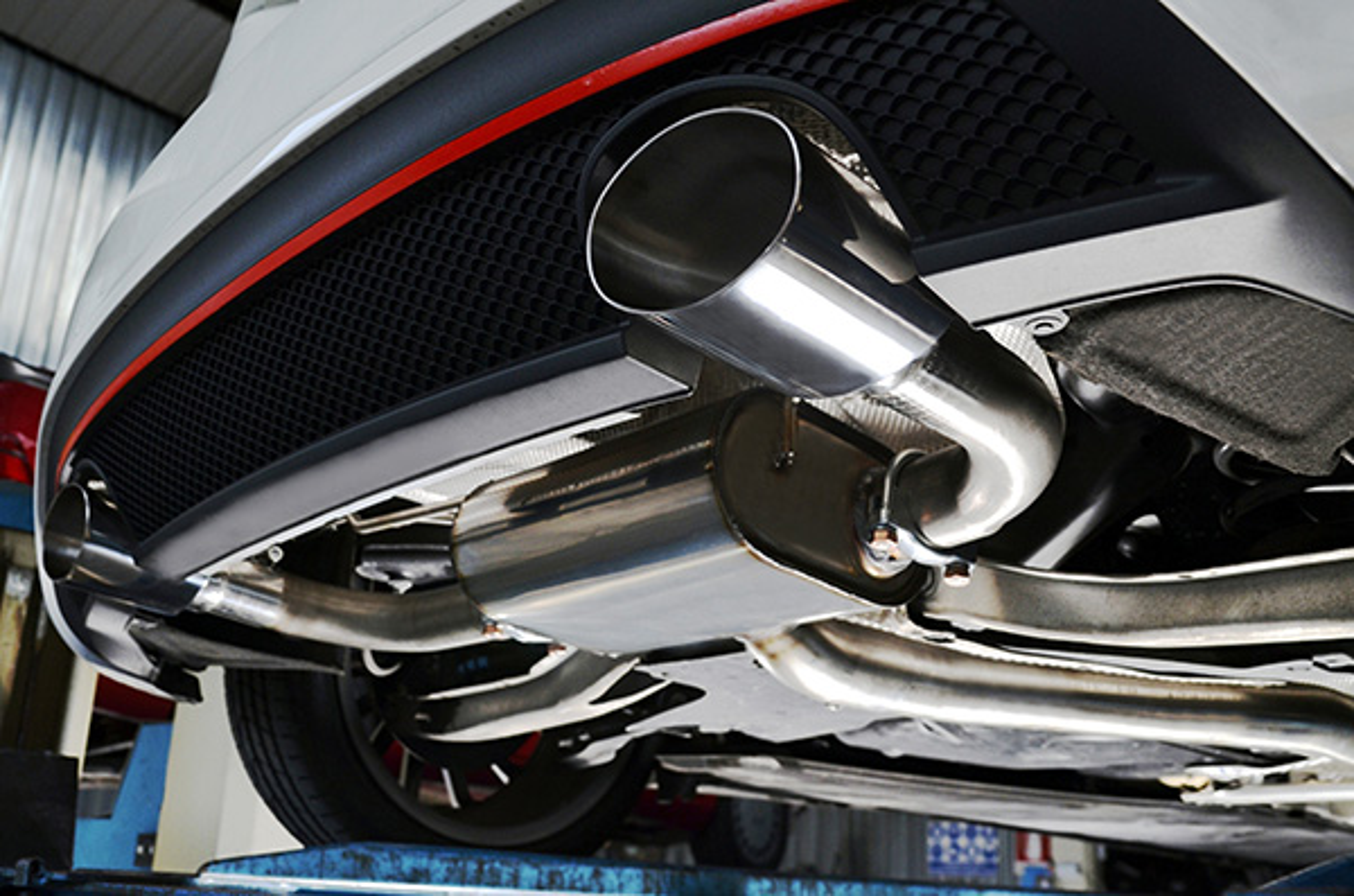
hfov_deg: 53.2
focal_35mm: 36
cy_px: 448
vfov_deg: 36.7
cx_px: 677
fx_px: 1351
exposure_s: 1/60
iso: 800
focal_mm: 24
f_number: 5
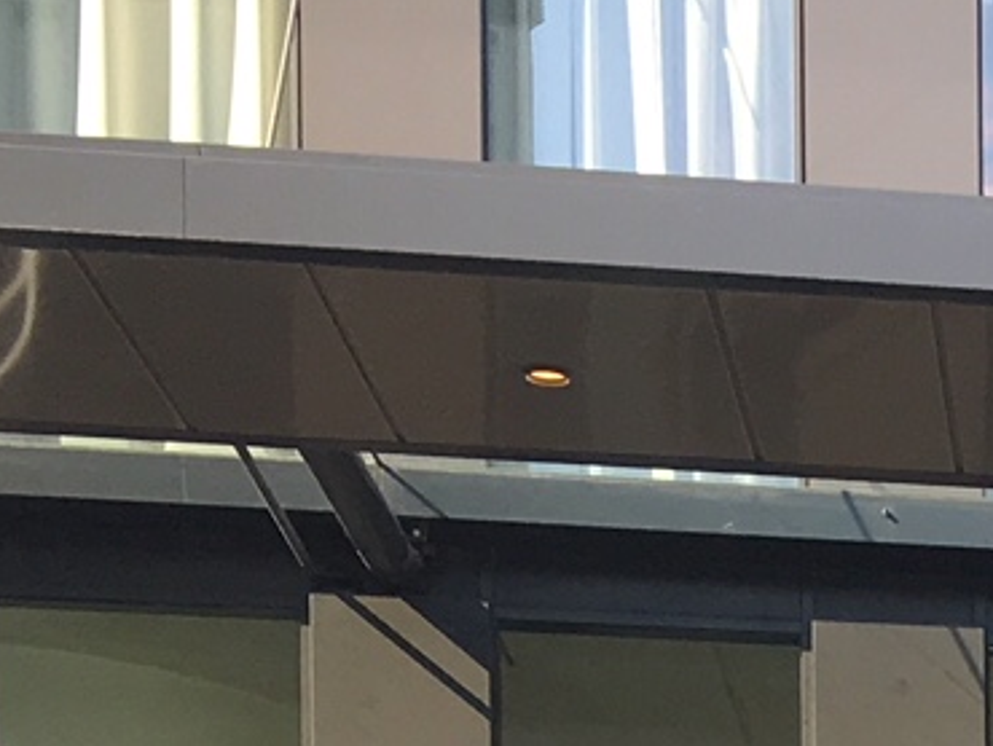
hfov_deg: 11.4
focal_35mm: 158
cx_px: 1908
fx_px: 4535
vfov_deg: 8.3
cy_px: 2013
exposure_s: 1/342
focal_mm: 4.15
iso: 25
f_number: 2.2
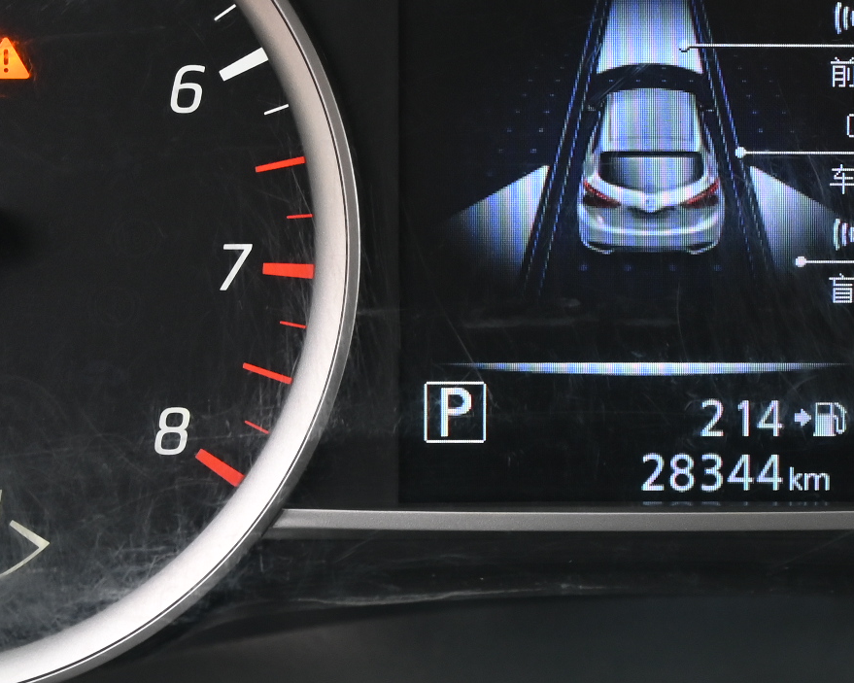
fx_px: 2760
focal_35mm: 109
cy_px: 148
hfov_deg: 17.5
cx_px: 647
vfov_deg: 14.0
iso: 200
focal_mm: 24.5
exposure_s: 1/40
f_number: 6.3
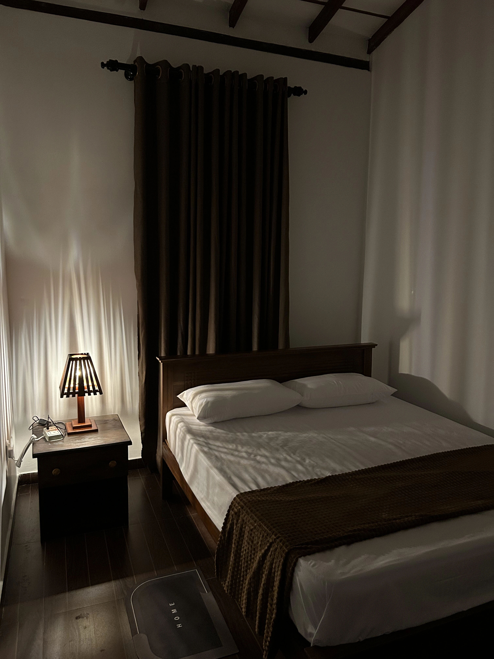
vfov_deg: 67.3
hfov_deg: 53.1
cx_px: 247
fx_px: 495
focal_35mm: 26
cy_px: 330
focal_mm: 5.7
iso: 640
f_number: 1.5
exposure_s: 1/25
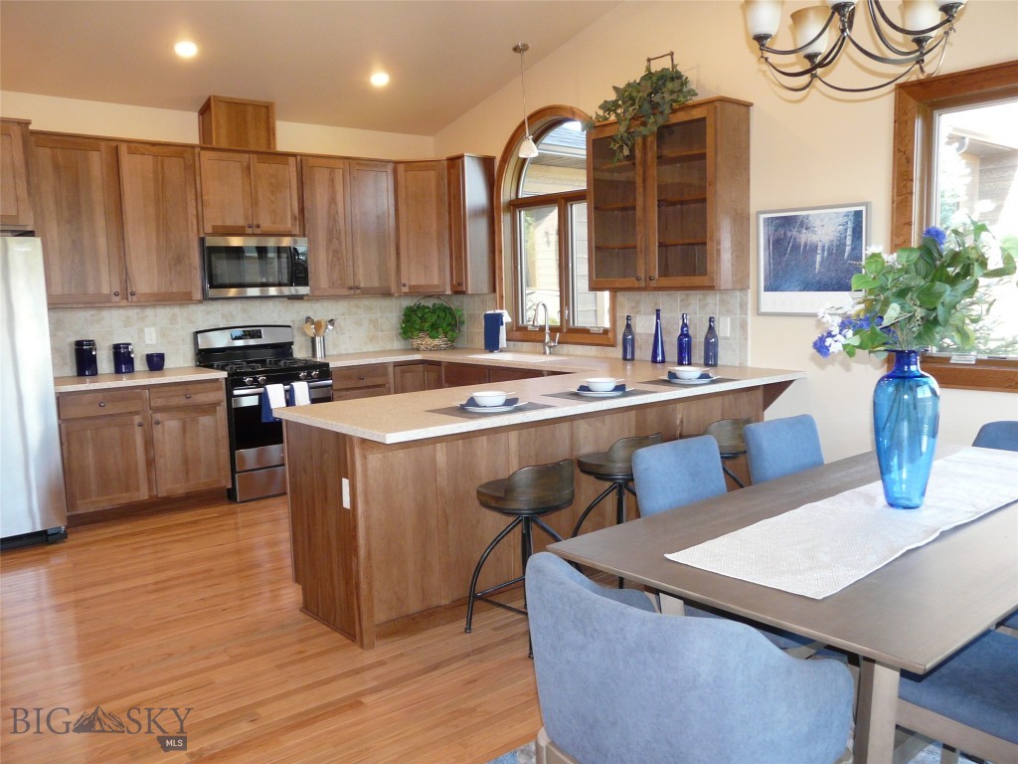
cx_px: 509
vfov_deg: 49.7
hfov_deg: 63.4
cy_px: 382
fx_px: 823
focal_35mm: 28
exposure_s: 1/30
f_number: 2.8
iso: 200
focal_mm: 4.6
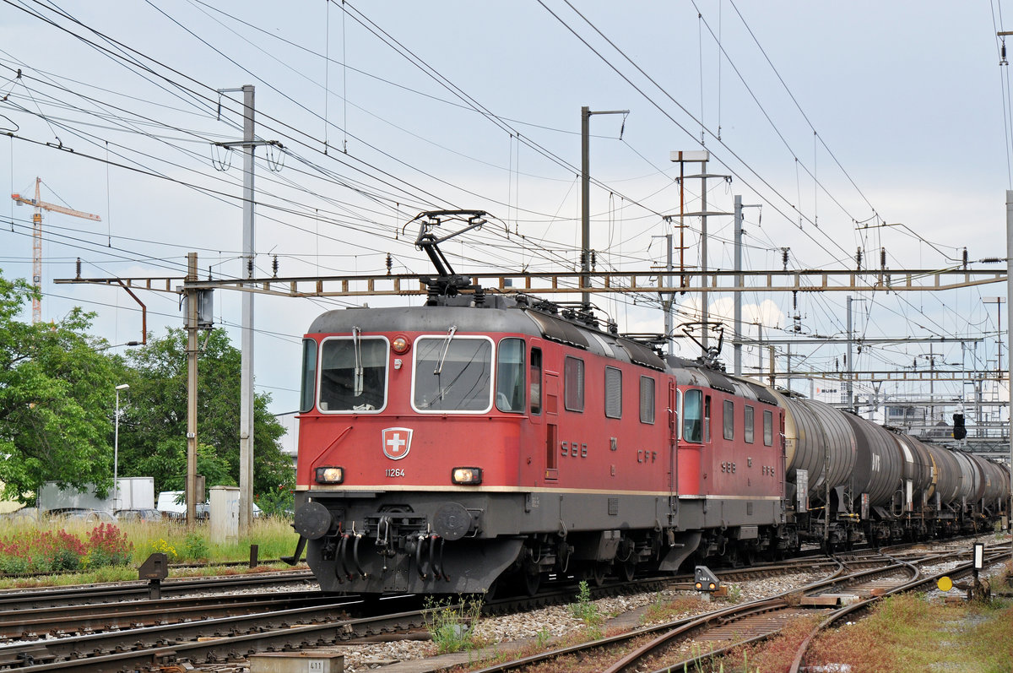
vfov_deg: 13.0
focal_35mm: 105
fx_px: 2951
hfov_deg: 19.5
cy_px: 336
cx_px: 506
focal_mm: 70
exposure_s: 1/1000
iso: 320
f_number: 7.1
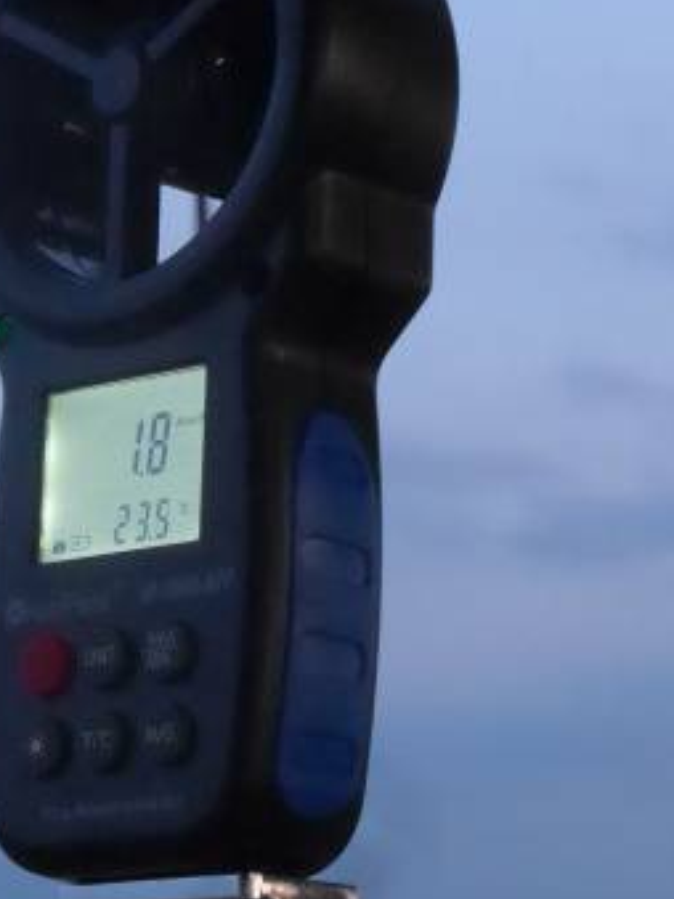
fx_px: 4416
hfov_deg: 8.7
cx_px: 50
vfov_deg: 11.6
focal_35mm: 170
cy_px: 525
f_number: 4.6
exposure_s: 1/60
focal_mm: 18
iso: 1600
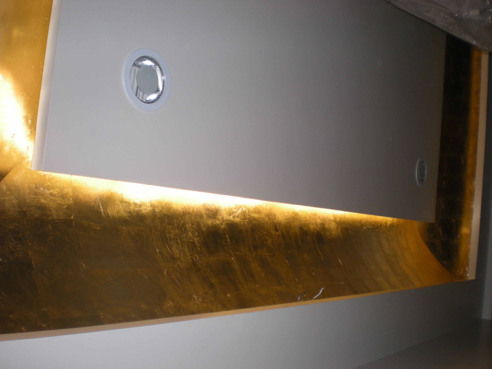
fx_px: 540
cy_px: 184
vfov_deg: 37.7
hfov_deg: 49.0
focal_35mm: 38
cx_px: 246
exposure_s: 1/30
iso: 64
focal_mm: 6.3
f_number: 3.1
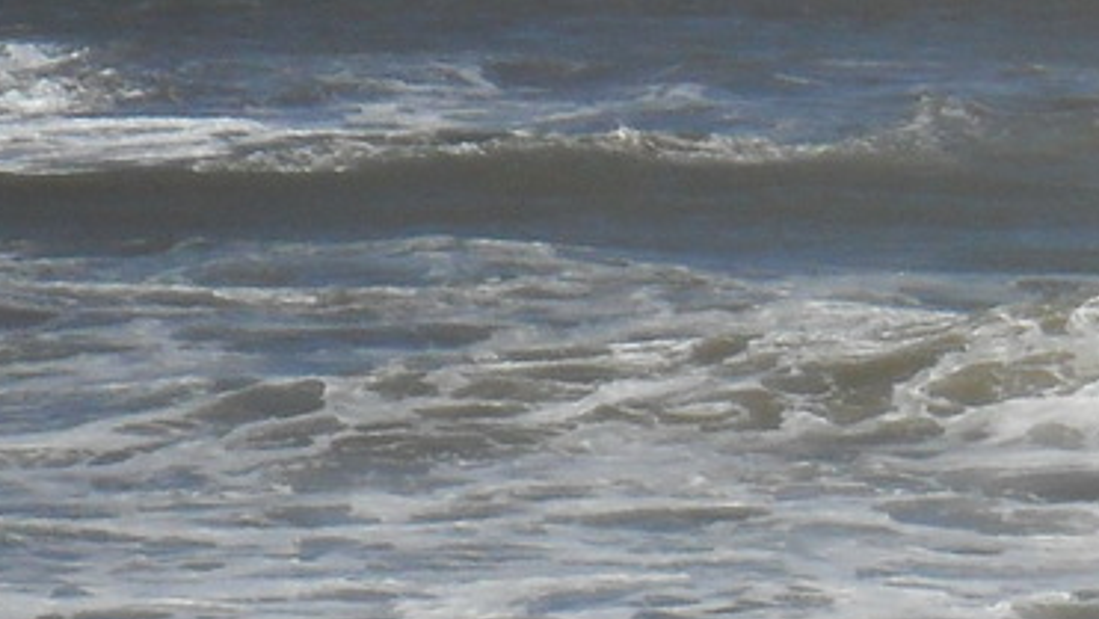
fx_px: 18482
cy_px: 732
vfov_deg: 1.9
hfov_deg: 3.4
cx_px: 1638
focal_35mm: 634
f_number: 5.9
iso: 100
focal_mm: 24.5
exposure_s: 1/750
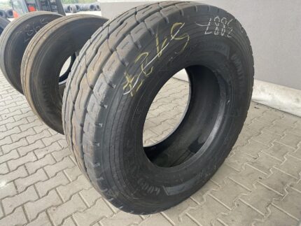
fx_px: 226
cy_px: 113
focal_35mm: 26
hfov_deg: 67.3
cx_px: 150
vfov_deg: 53.1
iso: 64
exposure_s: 1/50
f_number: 1.8
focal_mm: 4.25
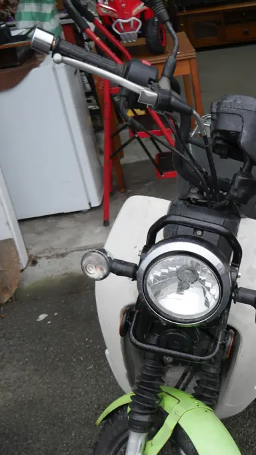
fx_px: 592
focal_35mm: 49
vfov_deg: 41.2
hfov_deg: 23.7
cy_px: 324
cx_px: 232
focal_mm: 15
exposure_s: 1/125
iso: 200
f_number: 3.6
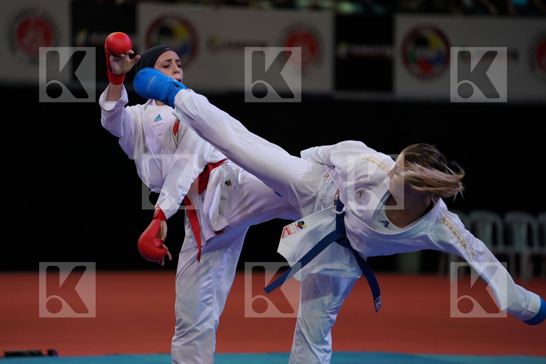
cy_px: 182
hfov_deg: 10.3
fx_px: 3033
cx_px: 273
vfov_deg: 6.9
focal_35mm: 200
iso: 500
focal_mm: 200
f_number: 2.8
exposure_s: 1/1000
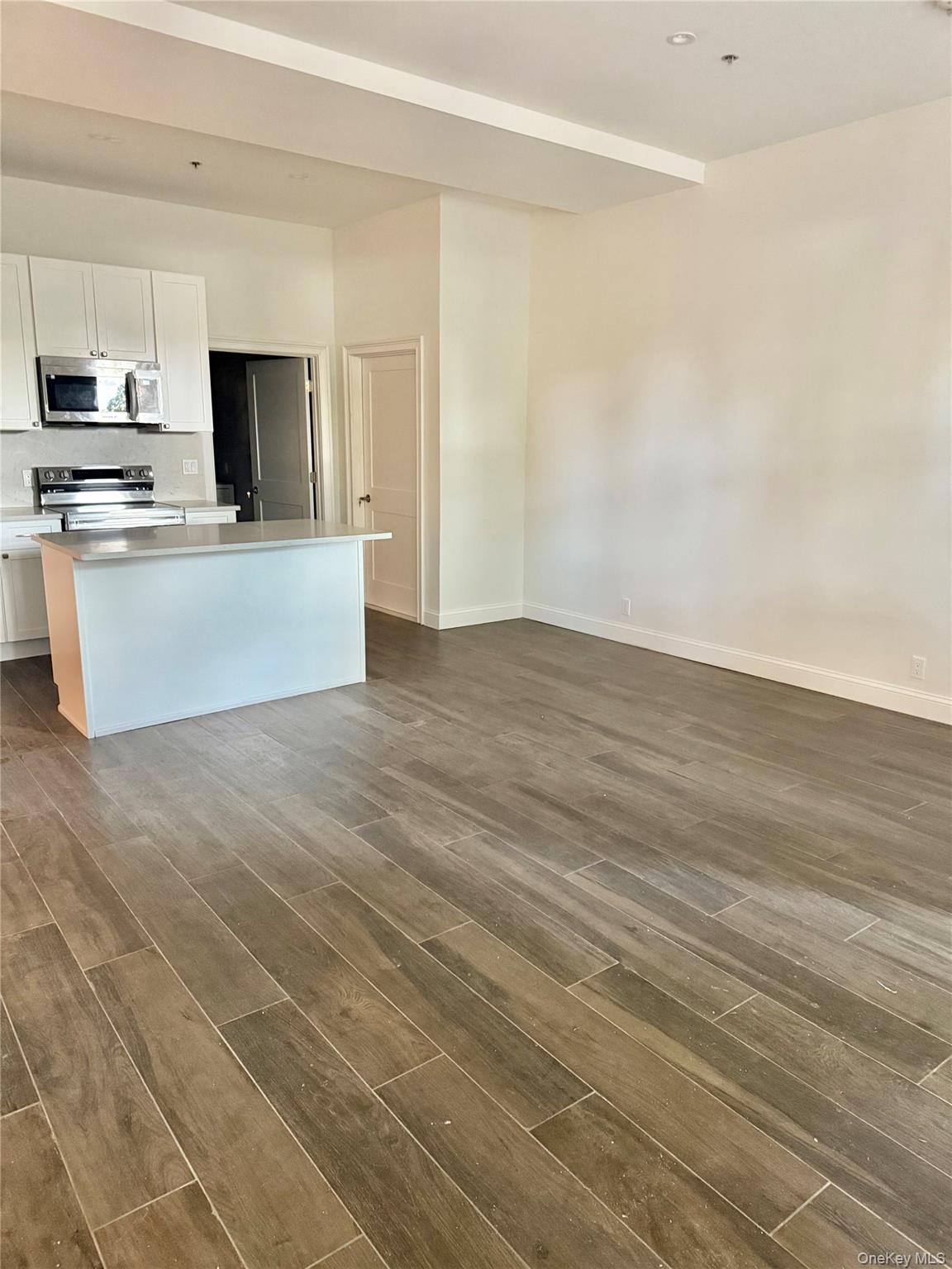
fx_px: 880
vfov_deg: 71.6
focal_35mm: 24
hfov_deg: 56.8
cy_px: 634
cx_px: 476
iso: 640
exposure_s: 1/40
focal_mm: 6.76
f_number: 1.78
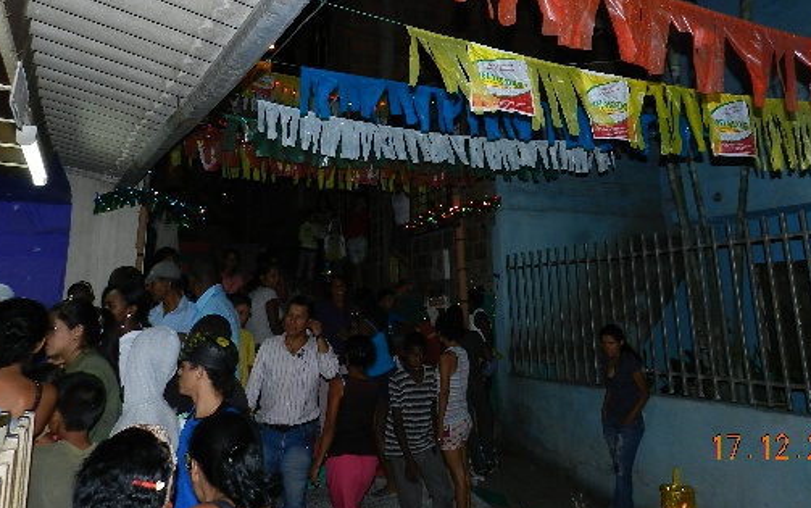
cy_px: 140
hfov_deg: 61.2
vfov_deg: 39.8
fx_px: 686
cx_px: 414
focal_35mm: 31
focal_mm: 4
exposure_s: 1/30
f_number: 3.4
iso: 200
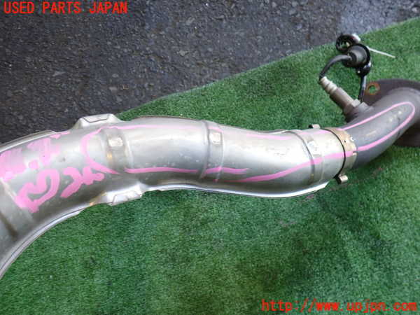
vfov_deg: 46.8
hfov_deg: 60.0
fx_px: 364
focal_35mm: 30
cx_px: 210
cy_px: 158
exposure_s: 1/60
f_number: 2.3
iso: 200
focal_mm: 5.4
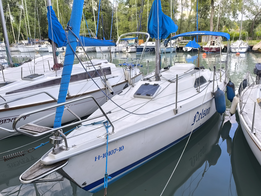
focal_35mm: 23
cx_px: 130
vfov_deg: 58.9
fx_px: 173
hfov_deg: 73.9
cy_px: 98
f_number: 1.65
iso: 50
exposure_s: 1/168
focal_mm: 6.14
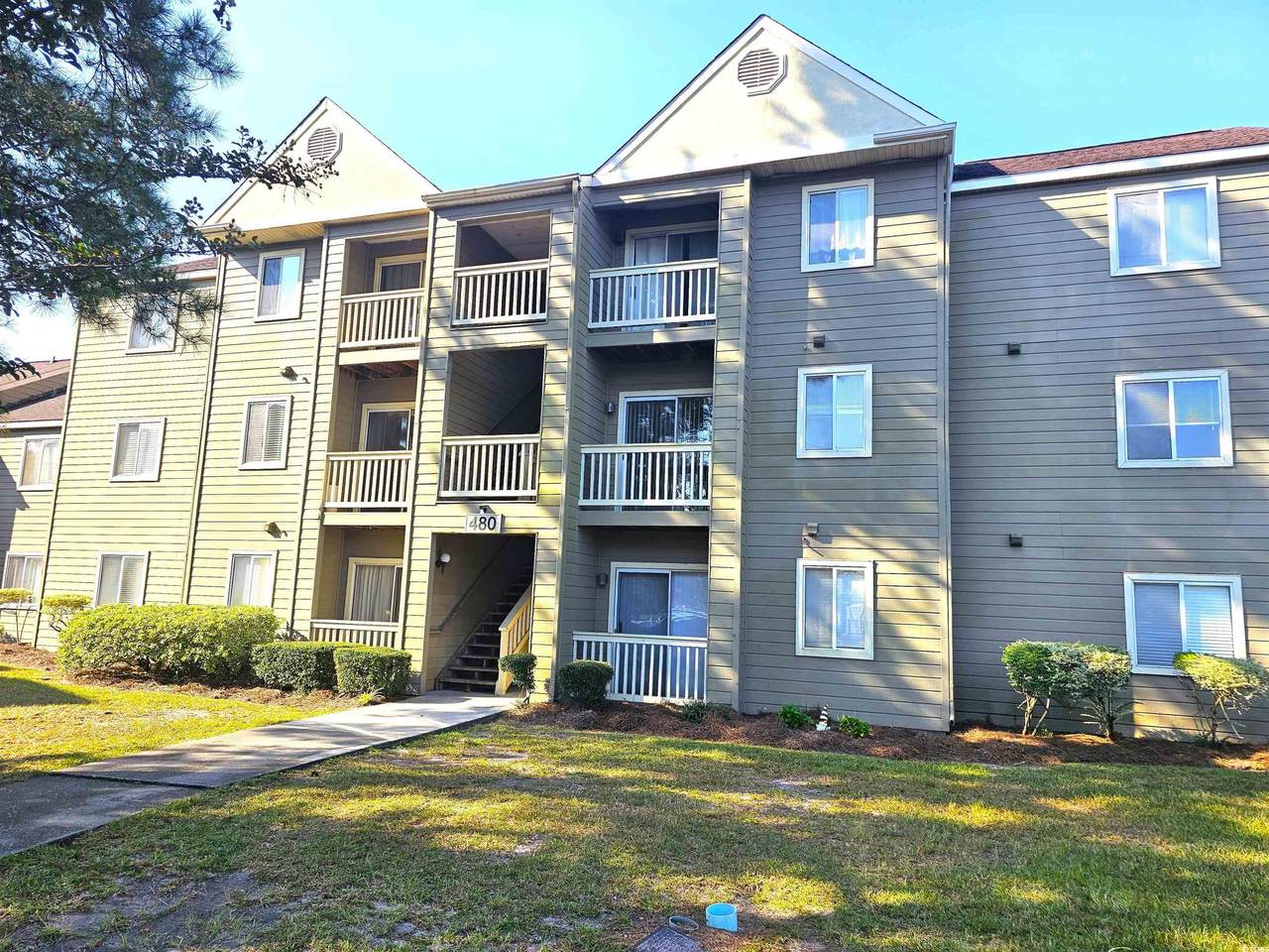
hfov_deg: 73.9
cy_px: 476
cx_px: 634
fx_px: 843
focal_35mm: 23
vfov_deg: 58.9
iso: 10
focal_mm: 6.3
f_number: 1.7
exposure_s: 1/316
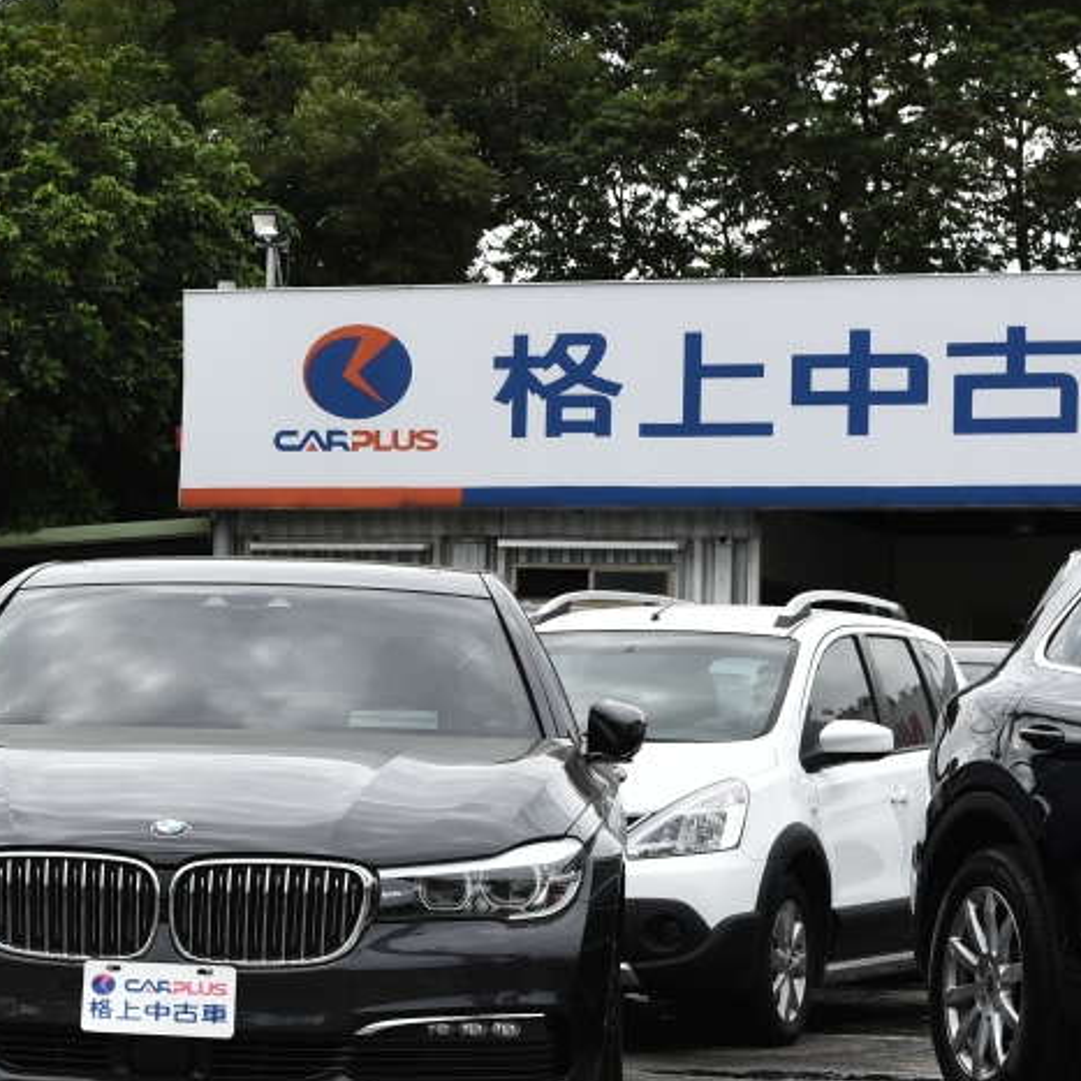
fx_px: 4734
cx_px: -361
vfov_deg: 13.0
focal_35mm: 134
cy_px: 644
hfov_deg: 12.6
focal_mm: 50
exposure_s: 1/100
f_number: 8
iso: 90
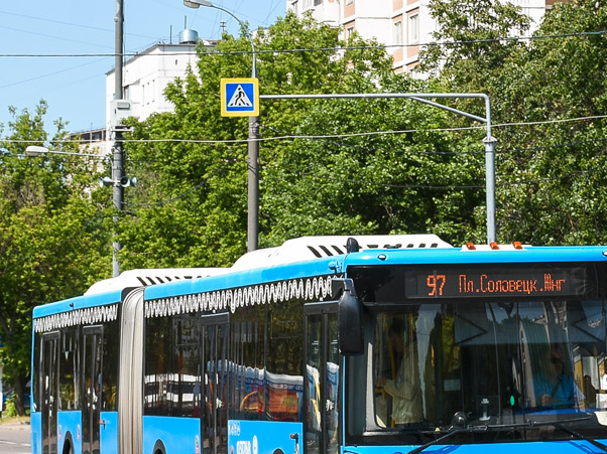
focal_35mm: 151
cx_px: 434
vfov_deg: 9.8
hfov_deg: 13.1
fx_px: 2647
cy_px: 138
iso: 100
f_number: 8
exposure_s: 1/250
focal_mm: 42
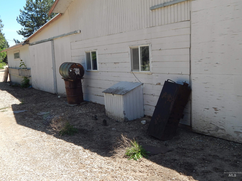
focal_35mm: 38
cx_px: 121
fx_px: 266
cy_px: 90
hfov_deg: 49.0
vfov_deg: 37.7
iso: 125
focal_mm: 6.8
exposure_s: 1/640
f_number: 3.4
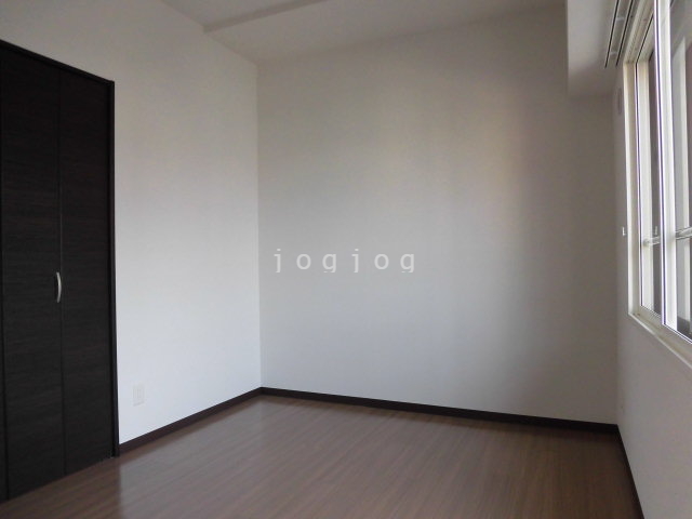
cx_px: 346
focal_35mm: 24
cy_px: 260
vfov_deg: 56.8
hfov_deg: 71.6
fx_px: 480
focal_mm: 4.3
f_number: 3.1
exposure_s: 1/60
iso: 160
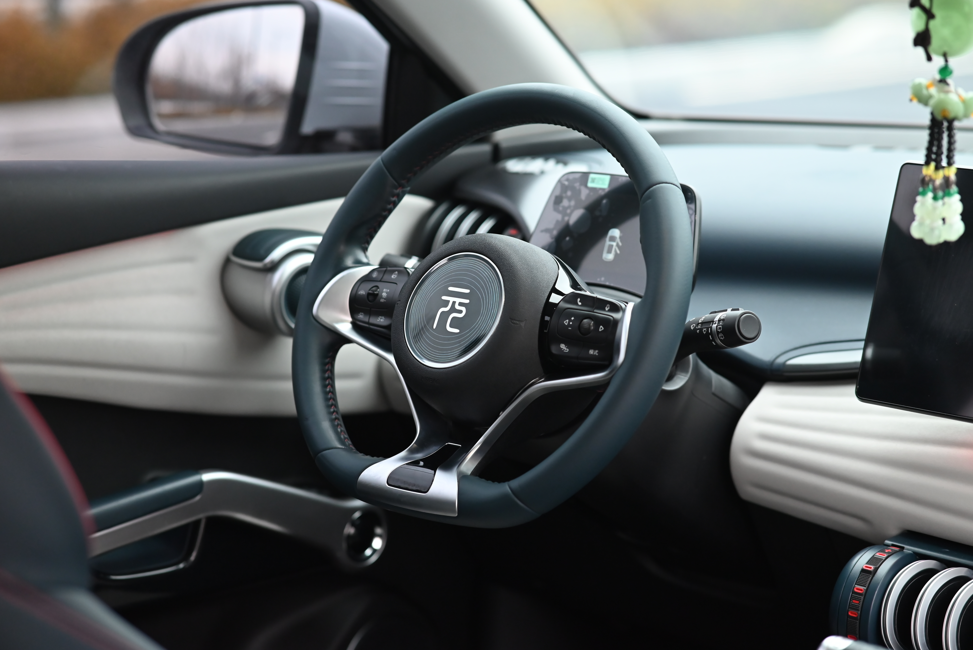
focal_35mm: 85
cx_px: 486
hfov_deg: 23.9
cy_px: 325
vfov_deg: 16.1
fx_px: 2298
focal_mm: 85
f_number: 2.8
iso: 1800
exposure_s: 1/125
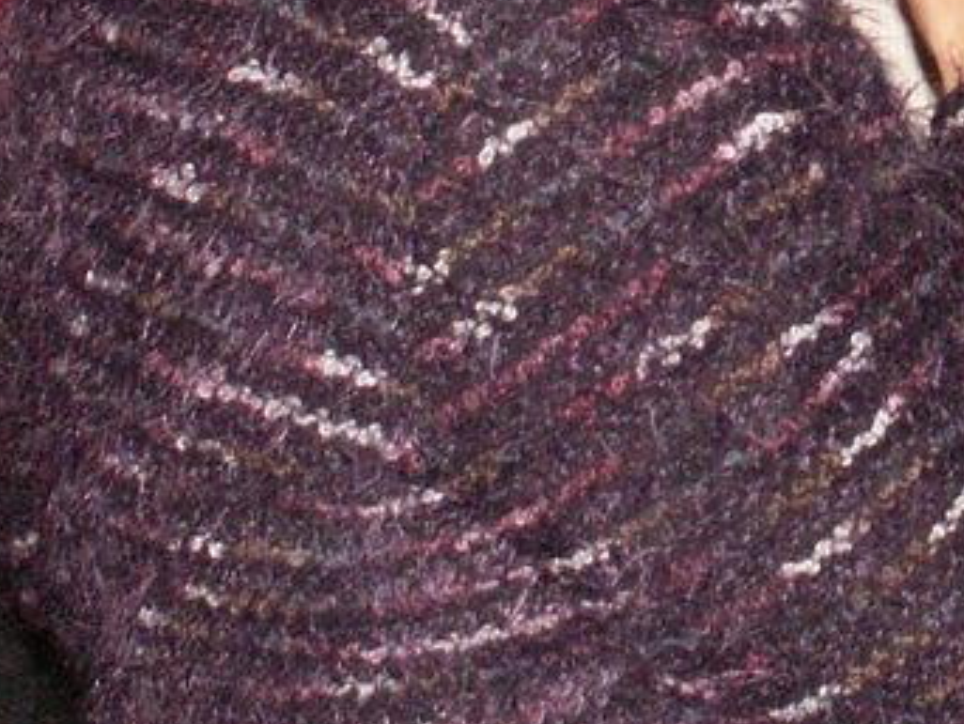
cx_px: 1218
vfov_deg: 8.2
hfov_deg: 10.9
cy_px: -428
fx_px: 4933
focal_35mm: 177
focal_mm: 7.21
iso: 160
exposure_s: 1/50
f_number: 4
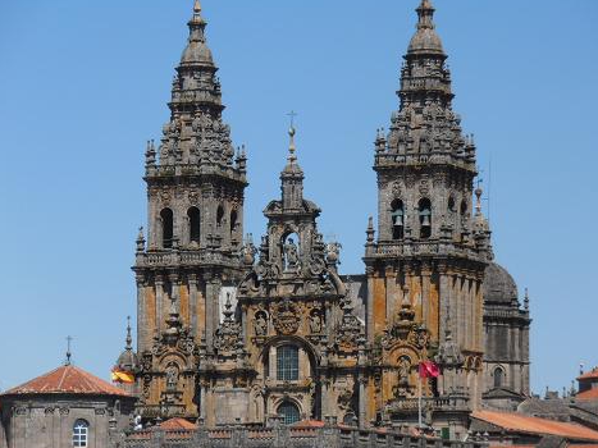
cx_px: 314
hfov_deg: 8.8
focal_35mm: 224
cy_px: 200
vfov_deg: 6.6
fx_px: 3869
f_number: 5.8
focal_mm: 35.05
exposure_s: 1/640
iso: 80
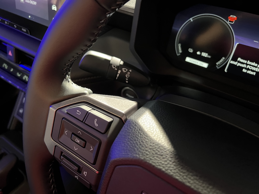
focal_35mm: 26
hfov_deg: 67.3
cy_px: 97
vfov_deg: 53.1
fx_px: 195
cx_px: 130
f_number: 1.5
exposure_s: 1/30
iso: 640
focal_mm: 5.7
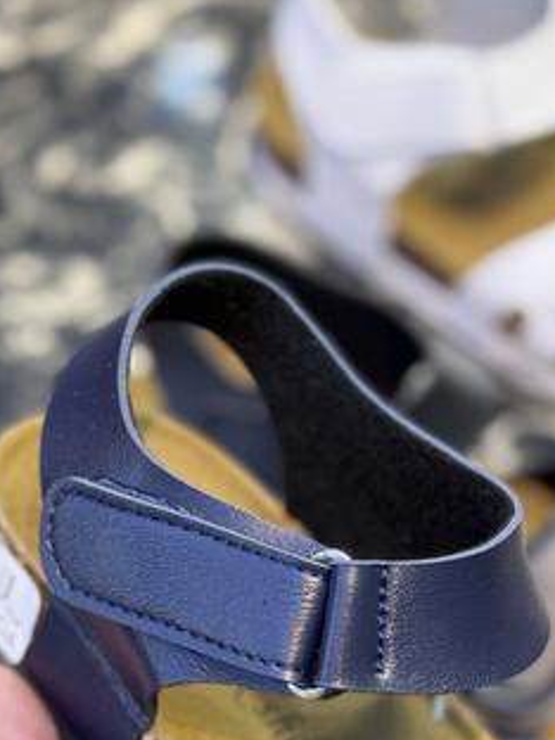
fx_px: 1988
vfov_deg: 20.6
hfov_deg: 15.9
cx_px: 364
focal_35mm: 93
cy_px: 669
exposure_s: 1/100
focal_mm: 6.76
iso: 100
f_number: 1.78
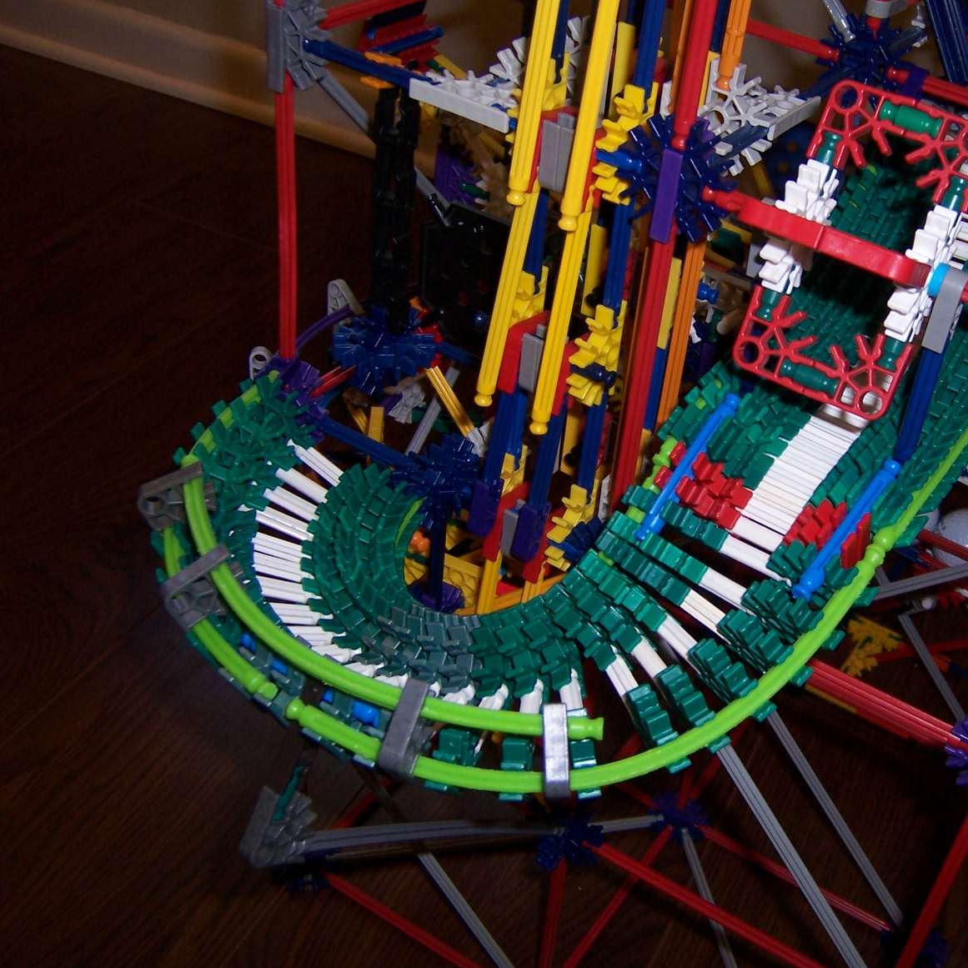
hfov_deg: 42.3
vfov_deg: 42.8
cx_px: 646
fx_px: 1234
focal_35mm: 39
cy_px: 484
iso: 80
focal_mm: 5.5
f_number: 2.8
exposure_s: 1/60
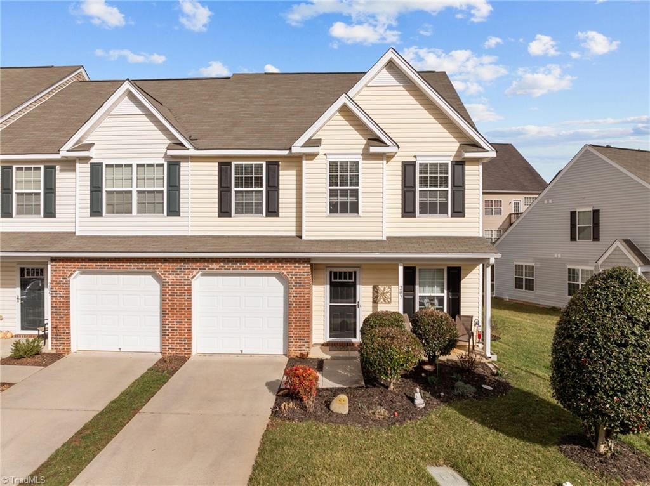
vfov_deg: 56.7
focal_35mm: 24
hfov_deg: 71.6
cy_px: 243
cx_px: 325
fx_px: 450
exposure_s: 1/3200
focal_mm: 12.29
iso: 110
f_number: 2.8
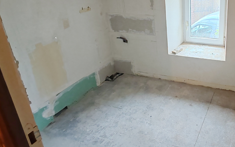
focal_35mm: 35
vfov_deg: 35.8
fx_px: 224
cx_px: 194
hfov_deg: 51.2
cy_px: 44
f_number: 2.2
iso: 400
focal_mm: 1.96
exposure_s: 1/33
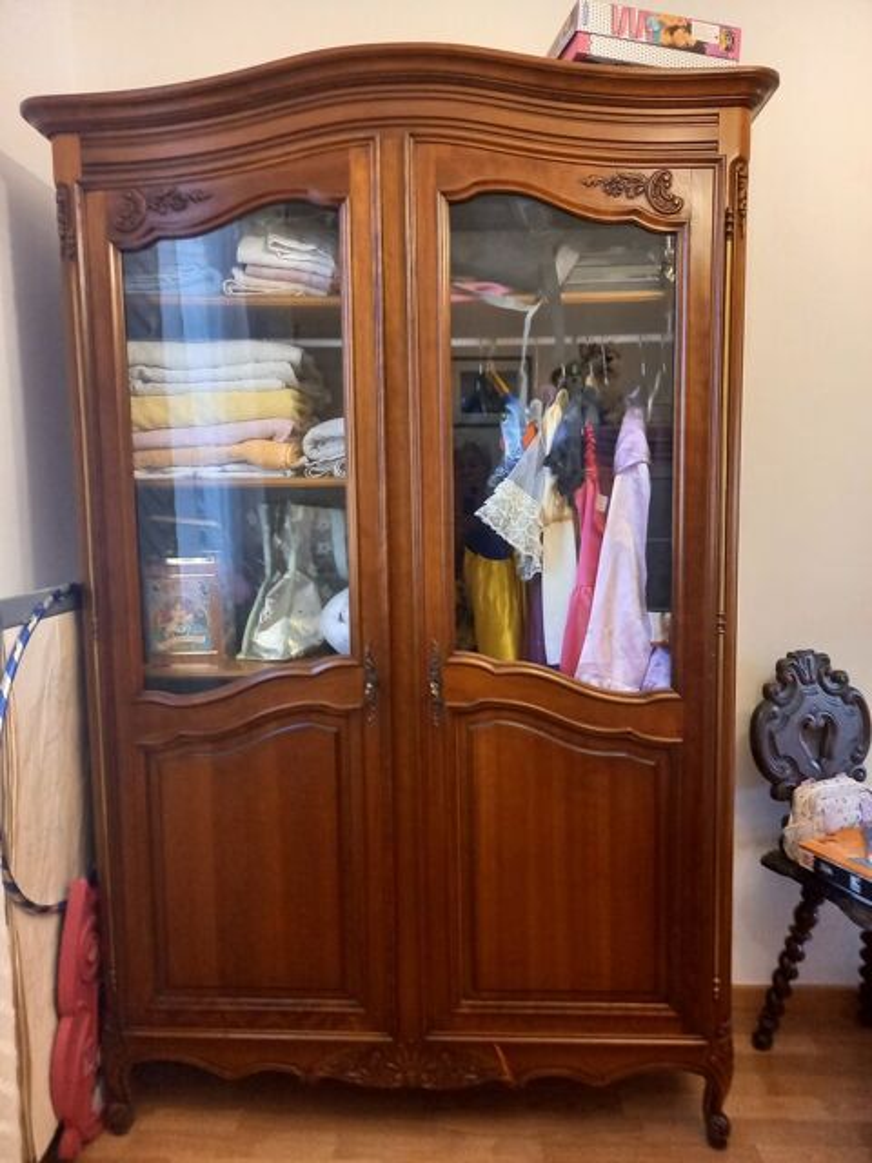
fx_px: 840
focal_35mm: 25
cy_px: 582
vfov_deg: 69.4
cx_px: 436
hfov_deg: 54.9
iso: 640
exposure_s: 1/25
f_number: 1.8
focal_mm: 4.65
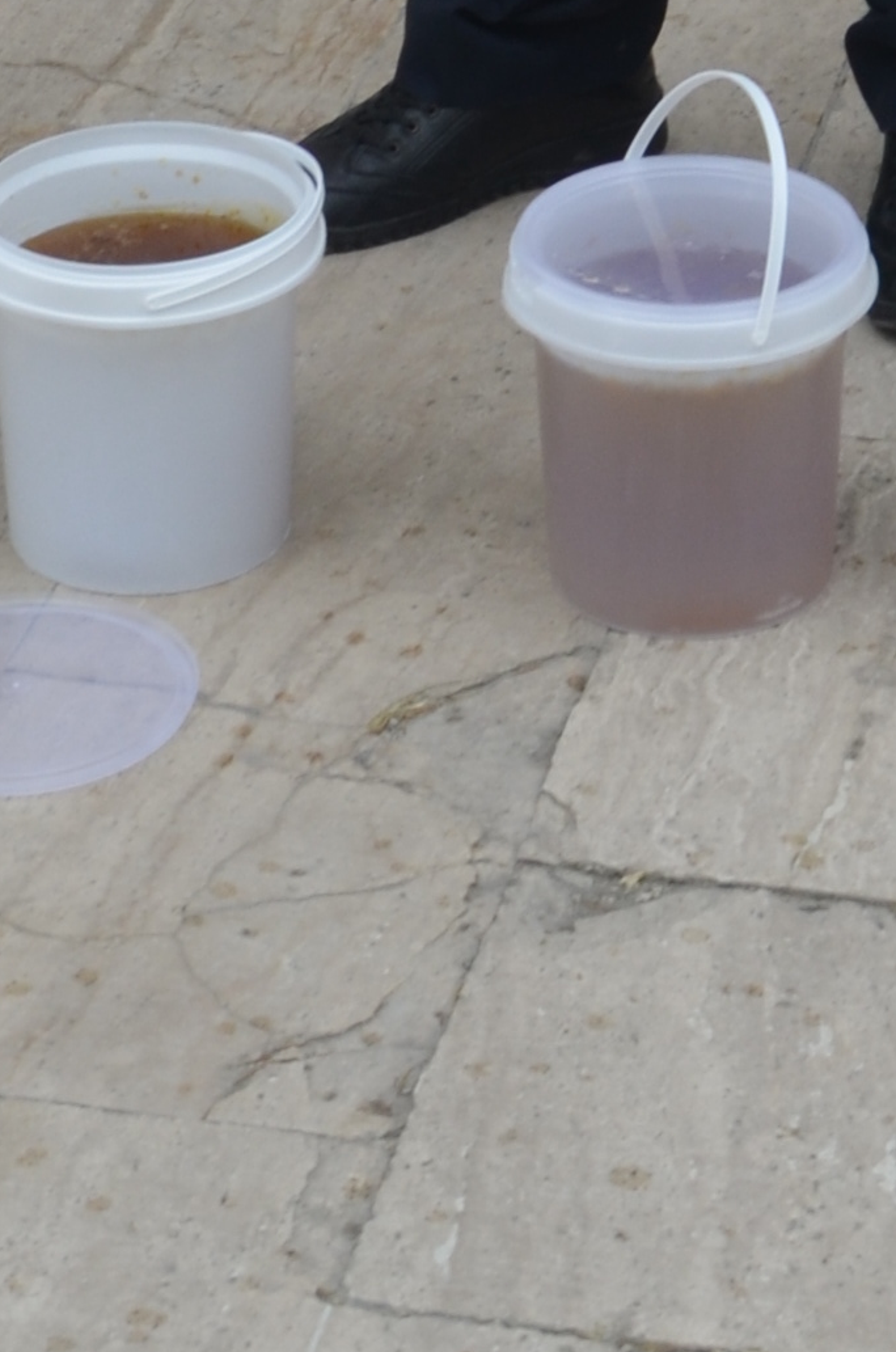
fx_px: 5637
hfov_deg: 9.1
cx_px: 673
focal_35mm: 150
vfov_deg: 11.7
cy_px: -1694
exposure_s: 1/200
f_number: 8
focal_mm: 21
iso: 200
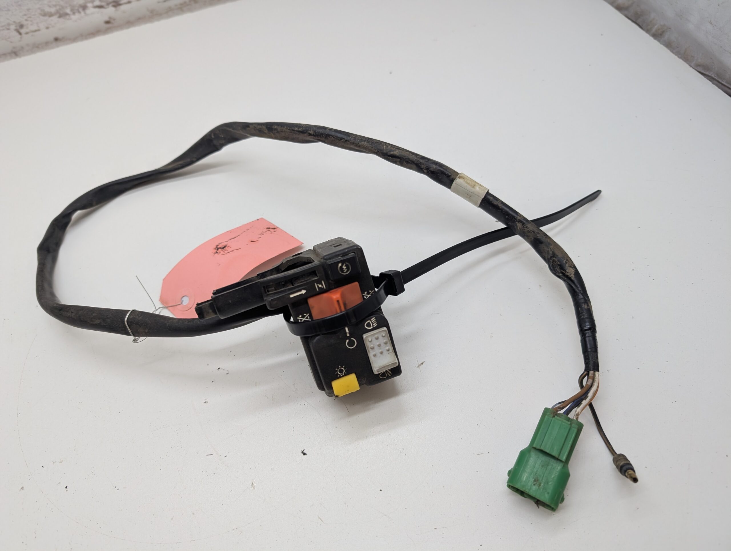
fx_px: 508
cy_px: 276
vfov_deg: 56.9
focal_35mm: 24
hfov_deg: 71.5
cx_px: 366
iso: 55
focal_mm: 6.9
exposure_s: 1/50.2
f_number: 1.68
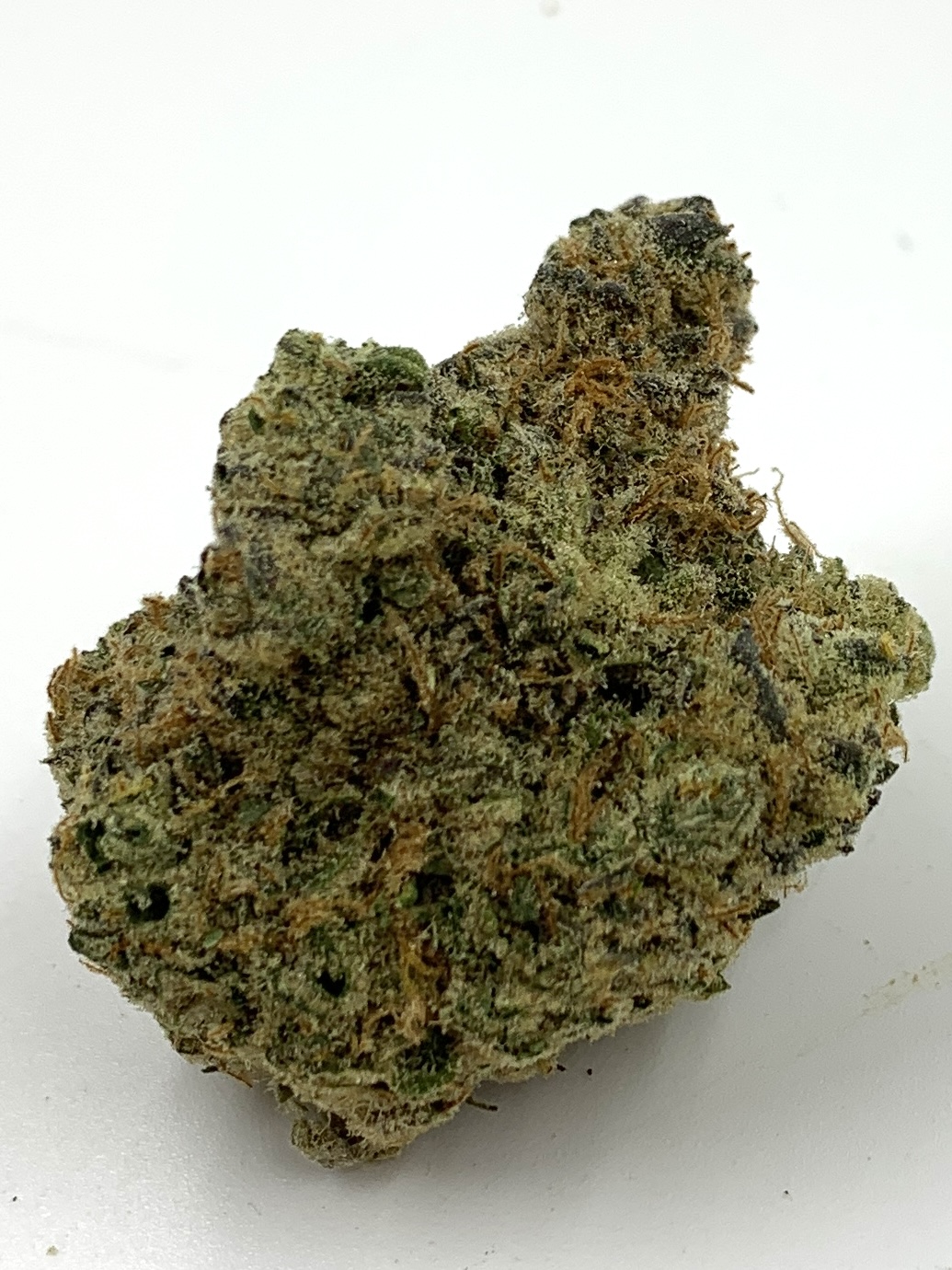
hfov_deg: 53.1
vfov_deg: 67.3
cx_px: 476
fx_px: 953
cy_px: 635
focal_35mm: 26
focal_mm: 4.25
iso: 25
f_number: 1.8
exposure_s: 1/469
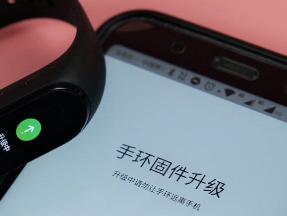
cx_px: 88
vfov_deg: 7.8
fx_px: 1576
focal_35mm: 190
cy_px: 167
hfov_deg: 10.4
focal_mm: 43
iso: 200
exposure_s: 1/80
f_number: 3.5
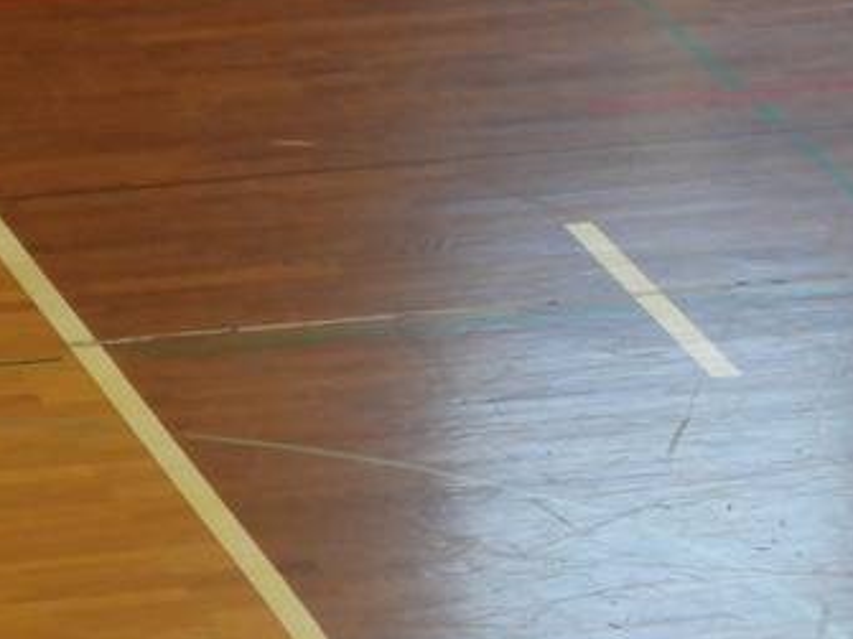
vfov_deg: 3.9
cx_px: 1505
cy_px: -107
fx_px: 9262
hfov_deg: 5.2
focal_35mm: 376
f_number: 4
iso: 180
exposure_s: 1/60
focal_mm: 18.9
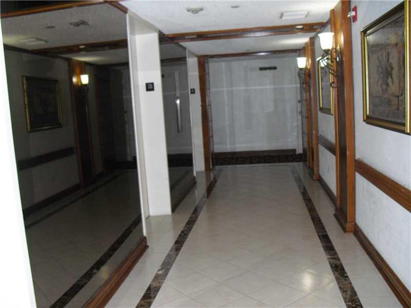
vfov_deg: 39.7
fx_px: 427
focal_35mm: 36
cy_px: 154
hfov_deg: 51.4
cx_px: 206
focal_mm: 6.3
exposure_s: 1/60
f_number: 3.1
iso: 400
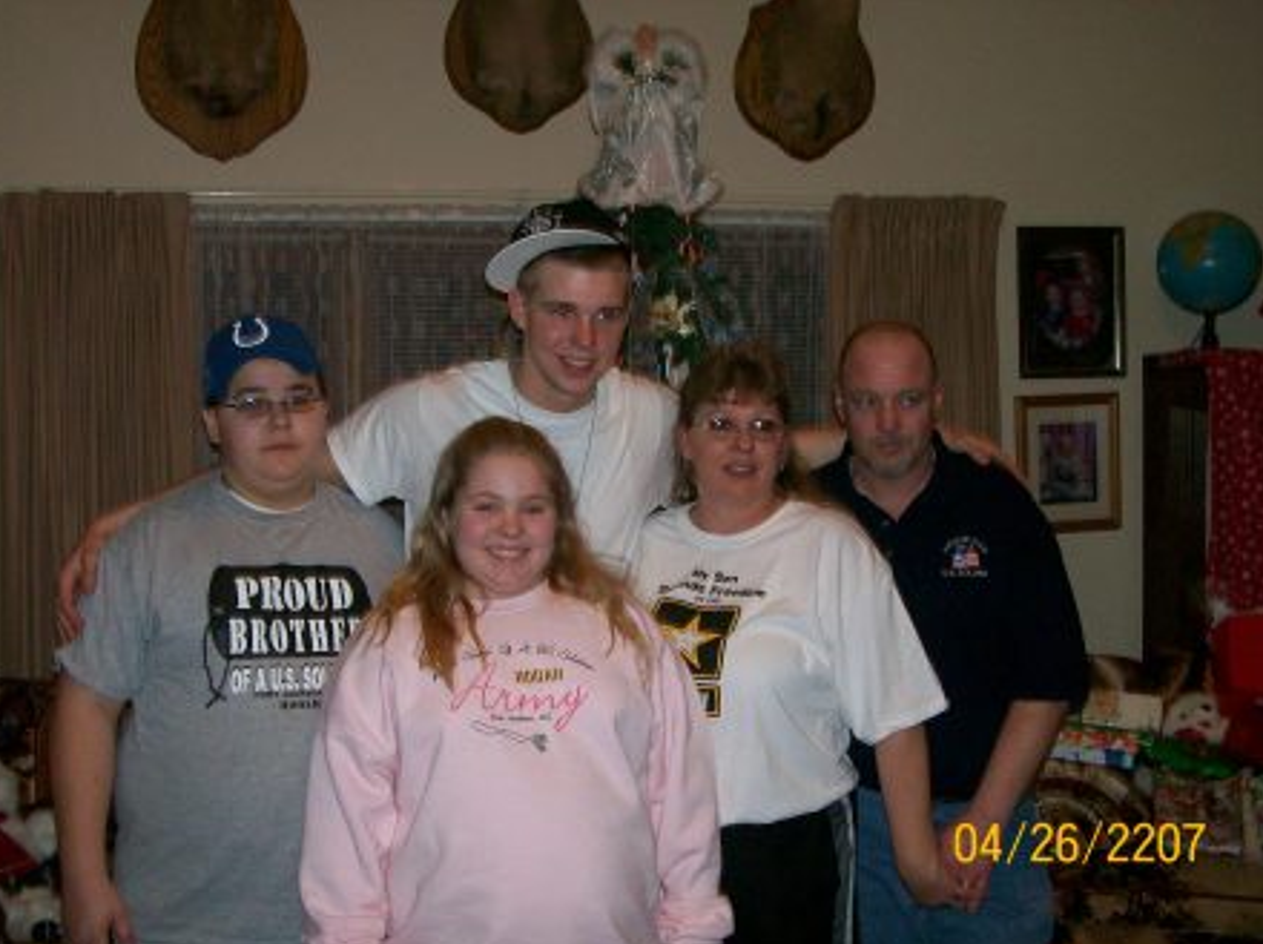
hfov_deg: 41.3
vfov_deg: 31.5
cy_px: 479
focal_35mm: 46
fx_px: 1677
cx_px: 626
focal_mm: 7.6
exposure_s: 1/73.1
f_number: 3
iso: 140
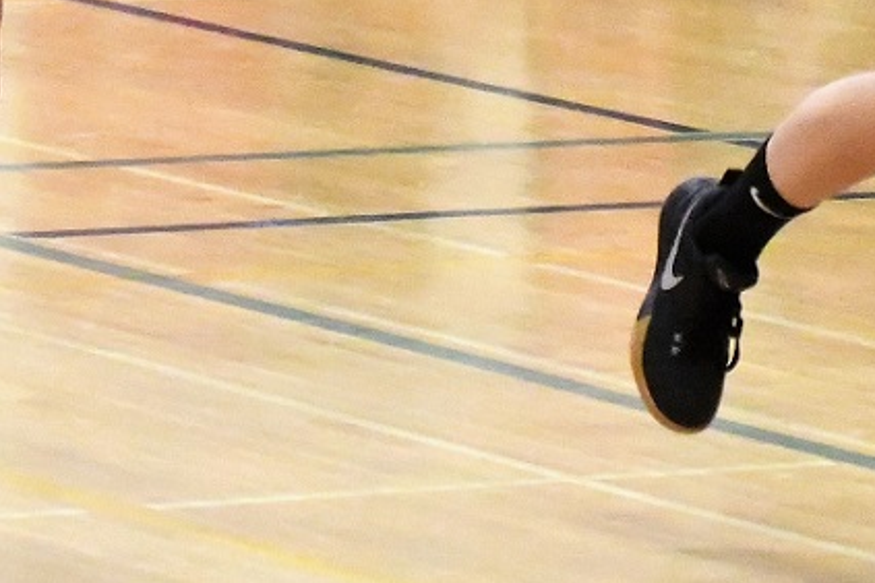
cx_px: 711
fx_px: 6659
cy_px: -168
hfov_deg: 7.5
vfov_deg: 5.0
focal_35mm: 274
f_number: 2.8
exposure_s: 1/1250
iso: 16000
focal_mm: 70
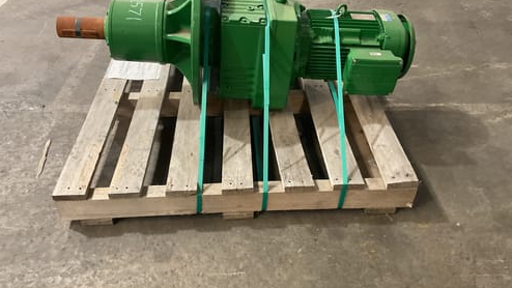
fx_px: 434
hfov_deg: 61.0
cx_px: 255
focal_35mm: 32
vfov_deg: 36.5
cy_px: 114
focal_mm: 3
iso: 200
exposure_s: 1/50
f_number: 1.8
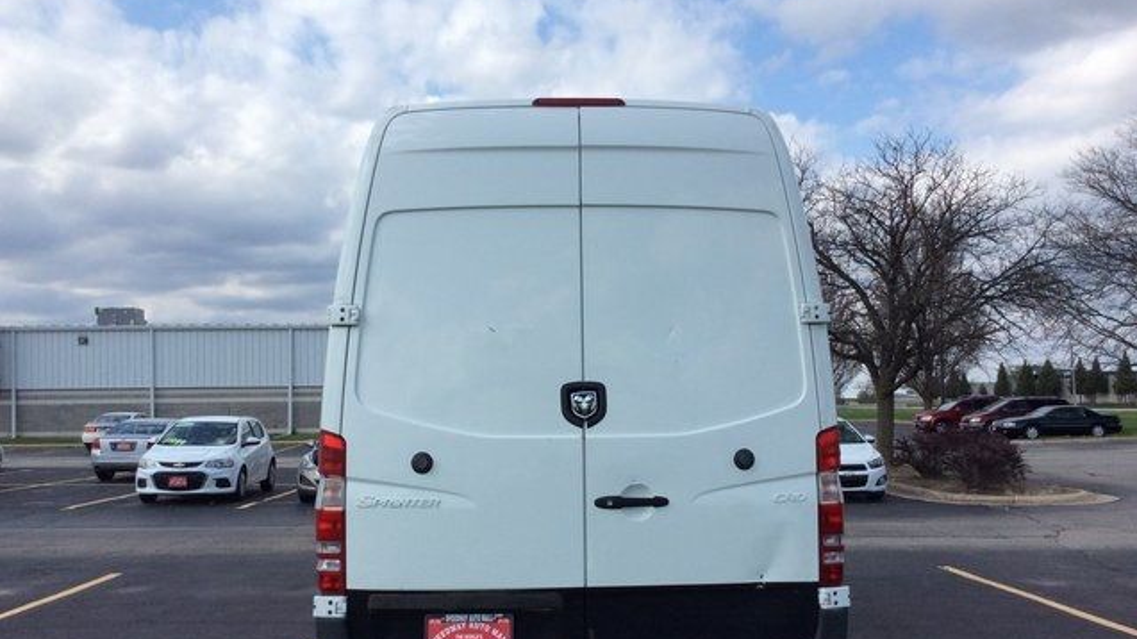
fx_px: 1055
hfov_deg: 56.6
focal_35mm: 35
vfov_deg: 33.5
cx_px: 569
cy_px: 403
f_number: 2.4
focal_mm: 3.3
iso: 32
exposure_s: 1/1634
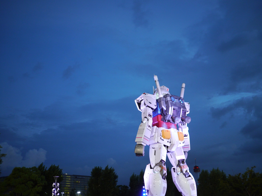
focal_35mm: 40
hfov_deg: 46.8
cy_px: 98
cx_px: 131
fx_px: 303
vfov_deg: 36.0
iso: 640
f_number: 1.7
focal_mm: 20
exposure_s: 1/60
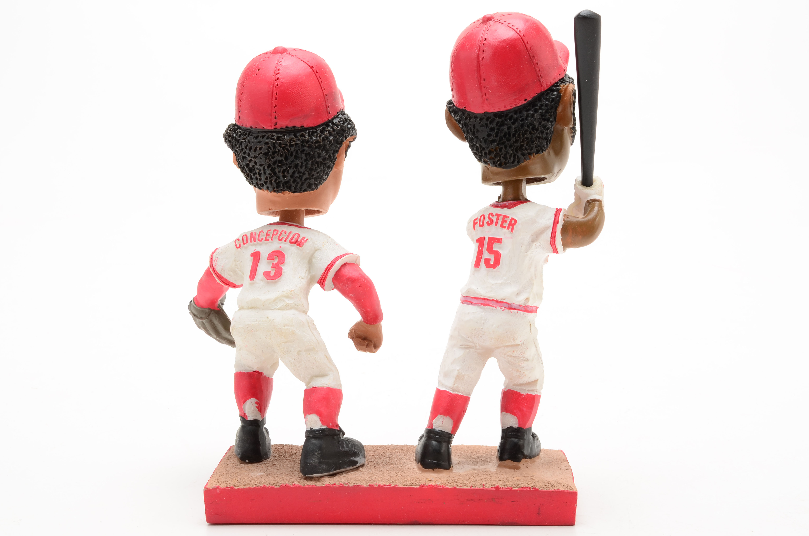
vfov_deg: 26.4
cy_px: 268
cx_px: 404
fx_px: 1144
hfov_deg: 39.0
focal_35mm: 51
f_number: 18
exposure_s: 1/160
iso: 100
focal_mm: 34
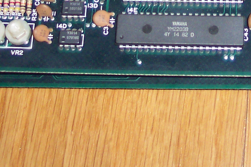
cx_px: 276
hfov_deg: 14.6
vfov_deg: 9.4
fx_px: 955
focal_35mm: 137
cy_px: -151
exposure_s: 1/30
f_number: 2.8
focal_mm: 8
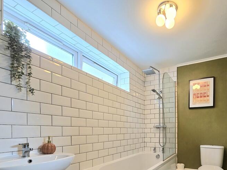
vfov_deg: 61.9
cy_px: 130
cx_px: 140
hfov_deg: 80.4
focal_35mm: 20
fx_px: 131
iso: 160
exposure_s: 1/50.3
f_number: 2.2
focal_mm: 2.2
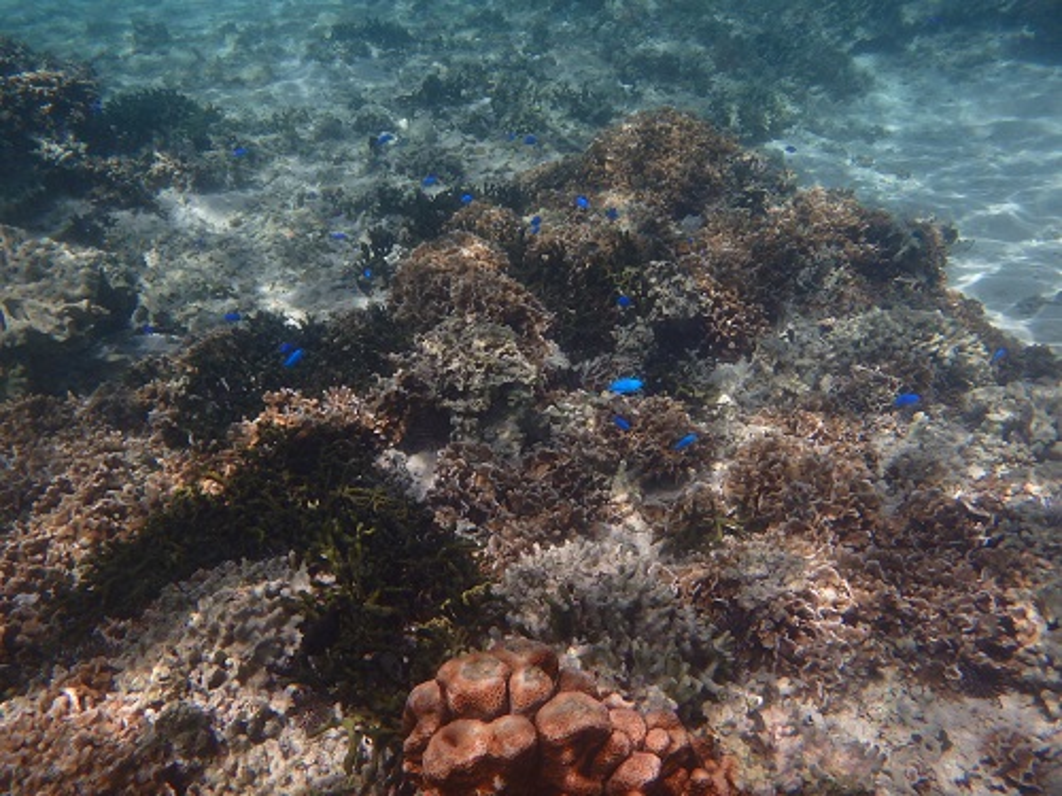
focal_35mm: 32
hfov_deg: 56.8
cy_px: 398
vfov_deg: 44.2
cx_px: 531
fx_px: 982
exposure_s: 1/1000
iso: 125
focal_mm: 5.7
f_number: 4.2
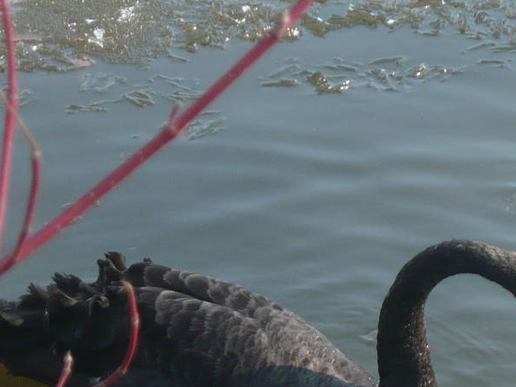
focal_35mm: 268
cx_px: 638
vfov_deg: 5.5
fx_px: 3996
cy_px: 44
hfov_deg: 7.3
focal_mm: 16.5
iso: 125
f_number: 5.1
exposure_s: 1/125
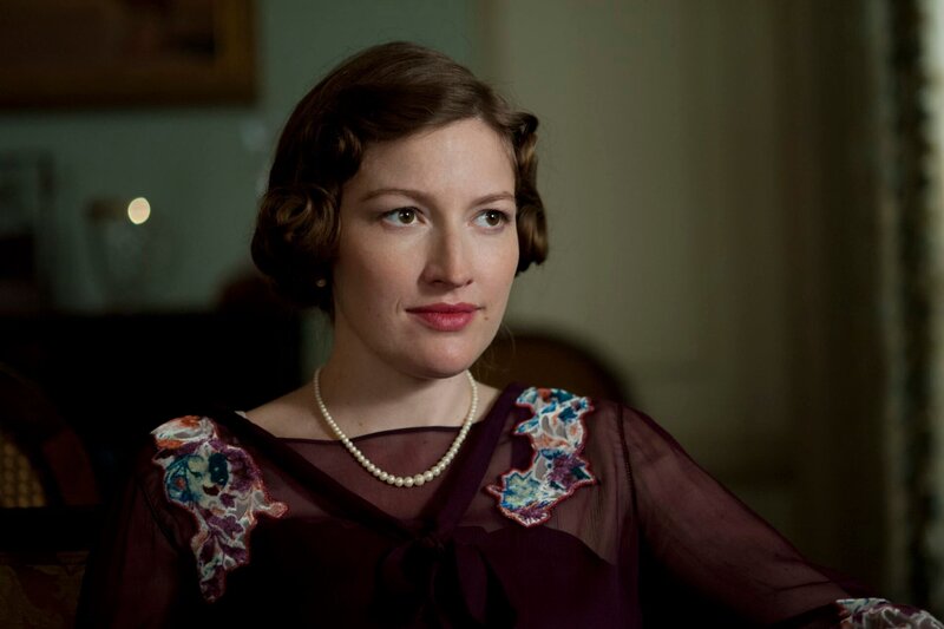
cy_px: 314
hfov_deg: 19.5
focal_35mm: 105
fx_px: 2753
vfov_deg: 13.0
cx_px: 472
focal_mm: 105
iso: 1000
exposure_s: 1/60
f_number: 3
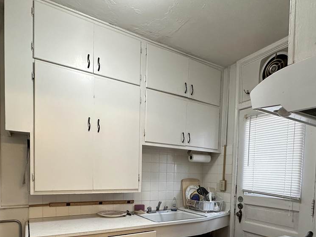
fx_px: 219
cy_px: 186
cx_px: 156
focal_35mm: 24
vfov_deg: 53.4
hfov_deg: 71.6
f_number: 2.2
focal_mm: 2.22
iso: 250
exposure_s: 1/120
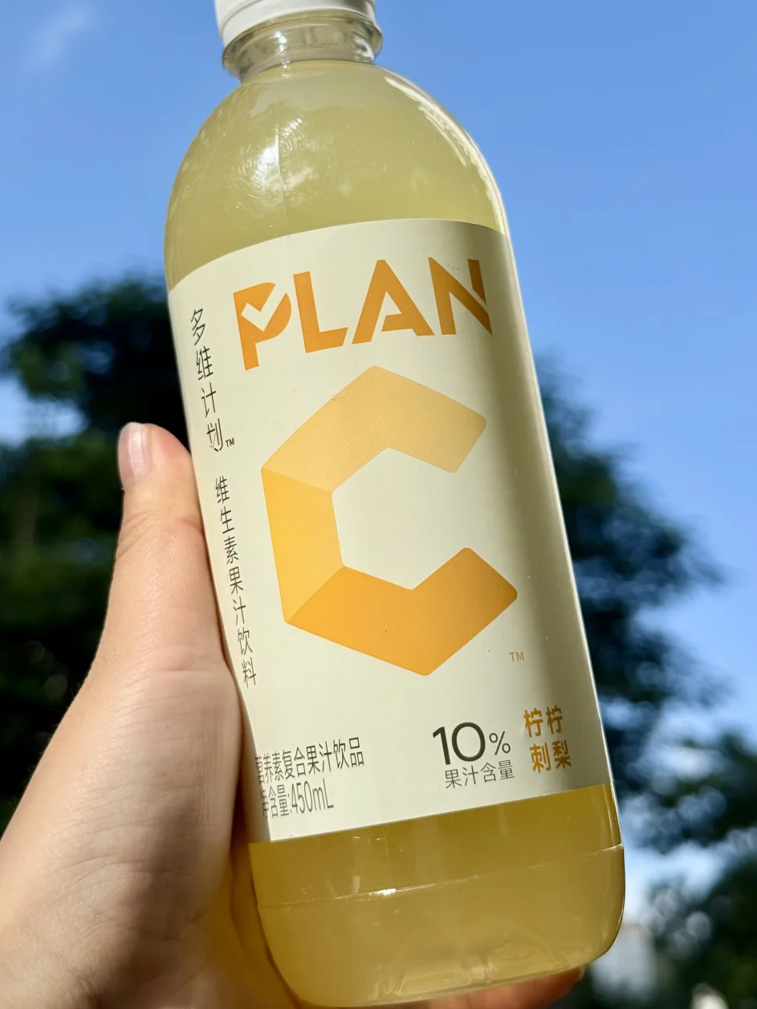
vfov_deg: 34.9
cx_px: 388
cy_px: 470
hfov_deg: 26.6
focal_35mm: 55
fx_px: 1603
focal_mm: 6.76
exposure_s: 1/4878
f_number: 1.78
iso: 64
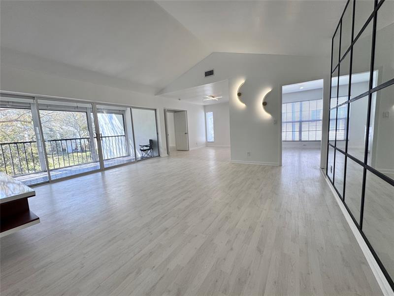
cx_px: 197
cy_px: 148
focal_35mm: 14
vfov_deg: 85.7
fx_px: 159
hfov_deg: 102.1
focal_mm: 2.22
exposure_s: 1/120
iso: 64
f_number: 2.2
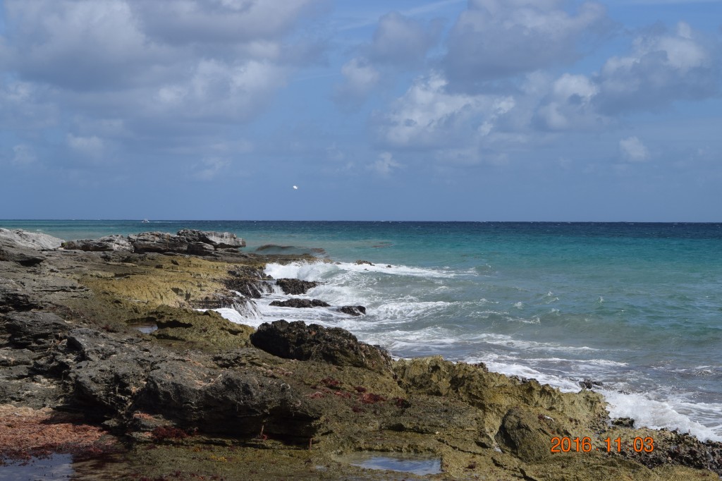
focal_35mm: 82
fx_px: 1654
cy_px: 240
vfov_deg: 16.5
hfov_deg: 24.6
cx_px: 361
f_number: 11
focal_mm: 55
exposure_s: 1/500
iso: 200
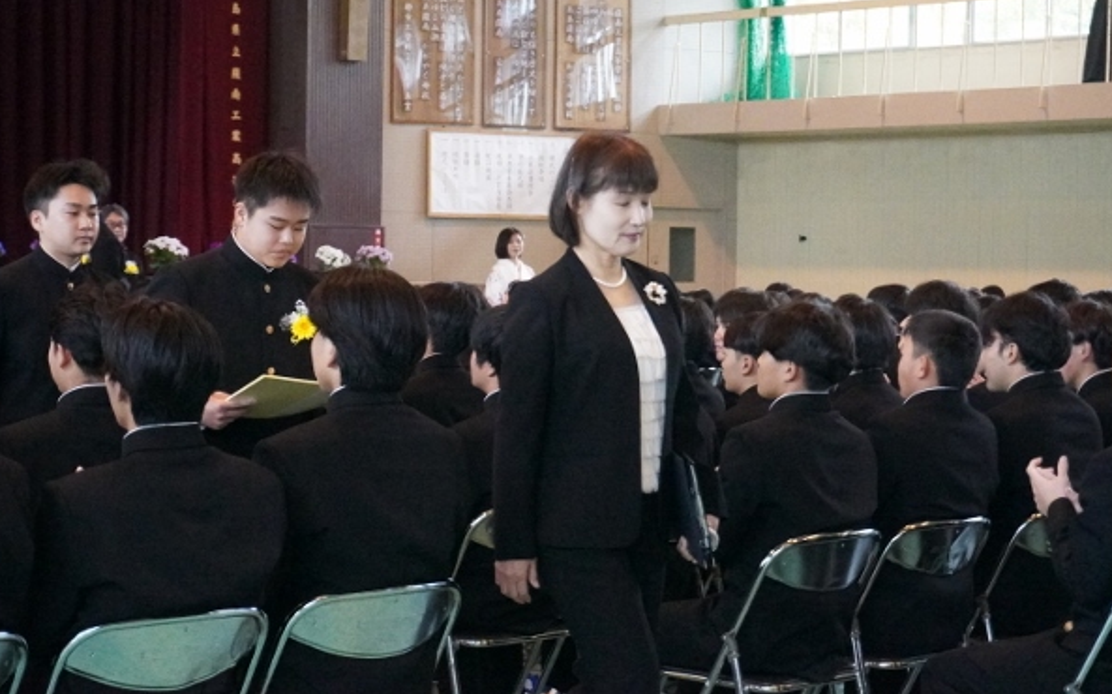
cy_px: 302
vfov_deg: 16.8
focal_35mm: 78
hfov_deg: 26.6
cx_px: 531
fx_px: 2349
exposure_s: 1/400
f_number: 5.6
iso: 20000
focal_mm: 47
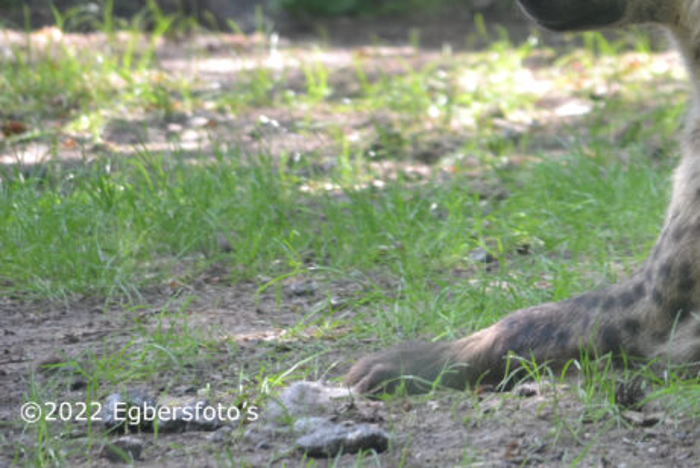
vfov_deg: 2.1
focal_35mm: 649
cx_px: 753
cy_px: 101
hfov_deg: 3.2
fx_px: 12629
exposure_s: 1/125
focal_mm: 195
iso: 640
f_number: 5
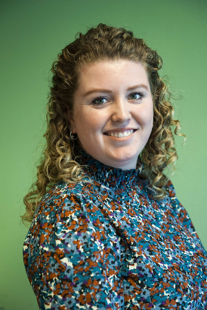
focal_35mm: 70
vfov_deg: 28.9
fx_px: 604
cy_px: 155
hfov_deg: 19.4
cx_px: 104
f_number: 4
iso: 1000
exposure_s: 1/100
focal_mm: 70
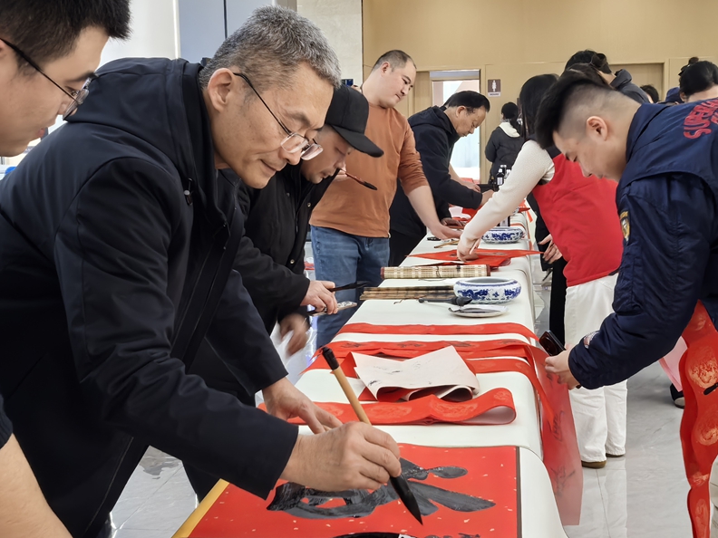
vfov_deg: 27.5
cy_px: 263
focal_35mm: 53
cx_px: 330
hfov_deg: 36.1
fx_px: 1099
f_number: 4
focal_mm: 5.75
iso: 320
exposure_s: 1/33.3
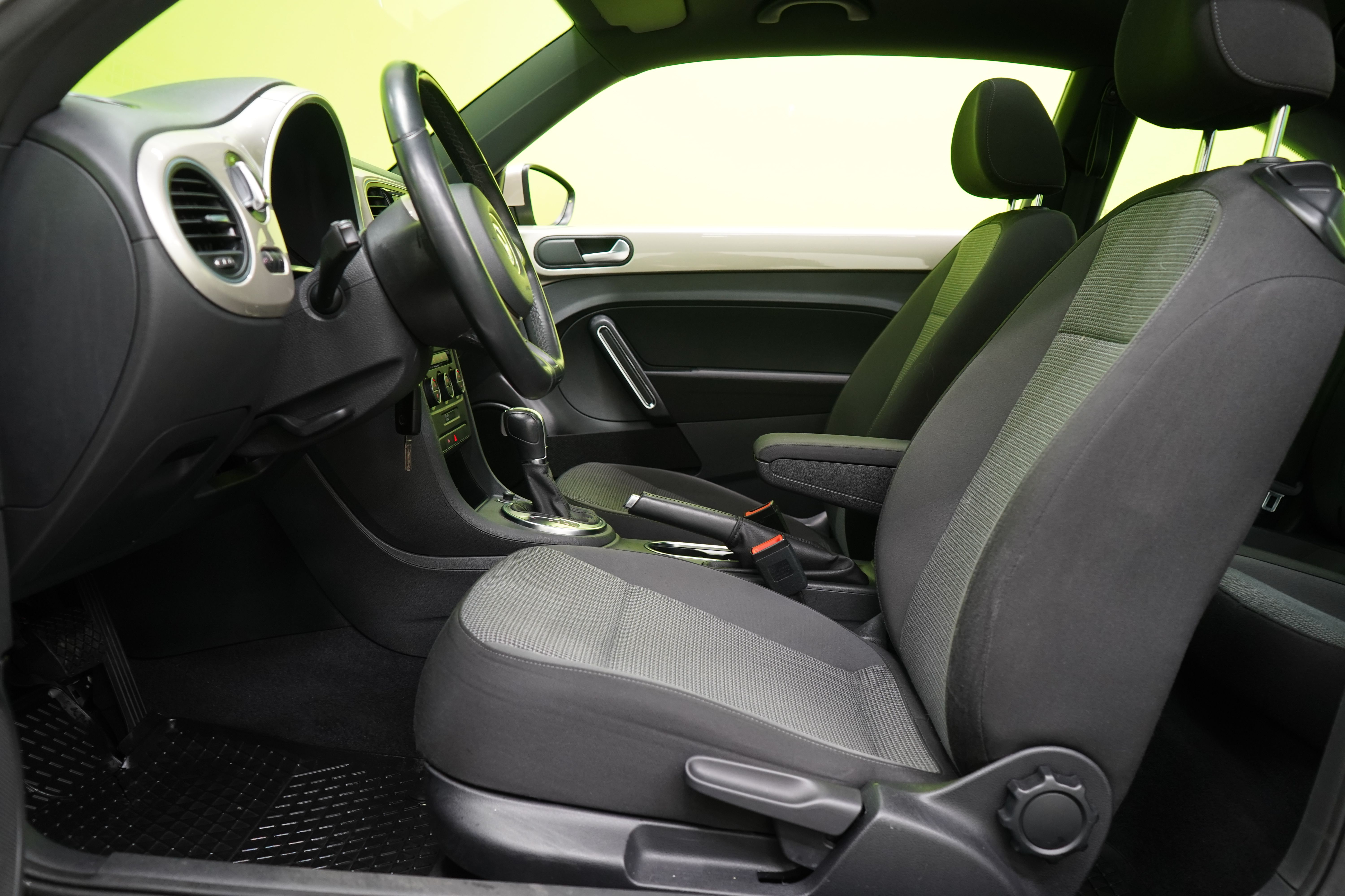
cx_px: 672
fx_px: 1121
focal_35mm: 30
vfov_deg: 43.6
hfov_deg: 61.9
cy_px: 448
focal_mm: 30
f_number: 5
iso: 1250
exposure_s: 1/20
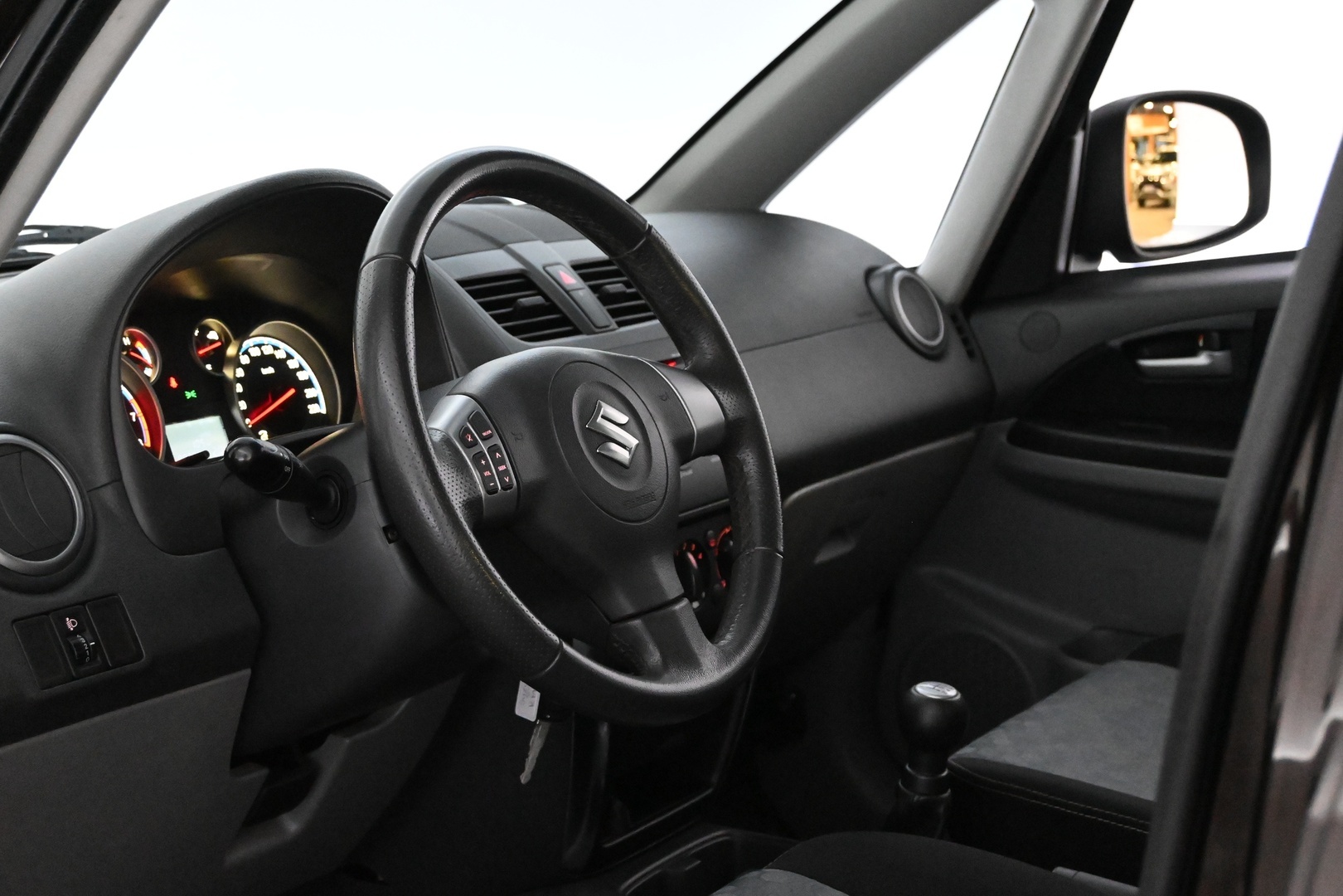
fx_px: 2070
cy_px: 448
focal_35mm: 56
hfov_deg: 35.9
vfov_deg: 24.4
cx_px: 672
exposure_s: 1/60
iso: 10000
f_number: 5.3
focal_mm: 37
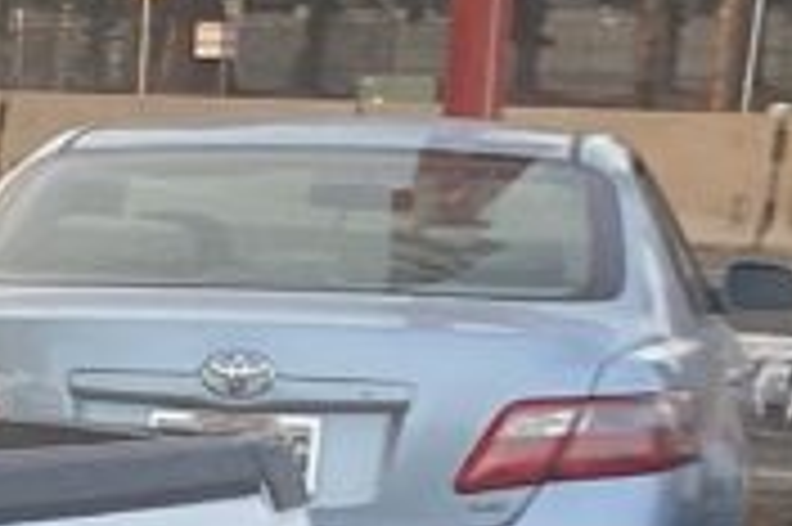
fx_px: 4132
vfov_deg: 7.2
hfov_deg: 9.1
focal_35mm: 188
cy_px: 688
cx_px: -1454
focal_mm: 3.3
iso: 40
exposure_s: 1/120
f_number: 2.4
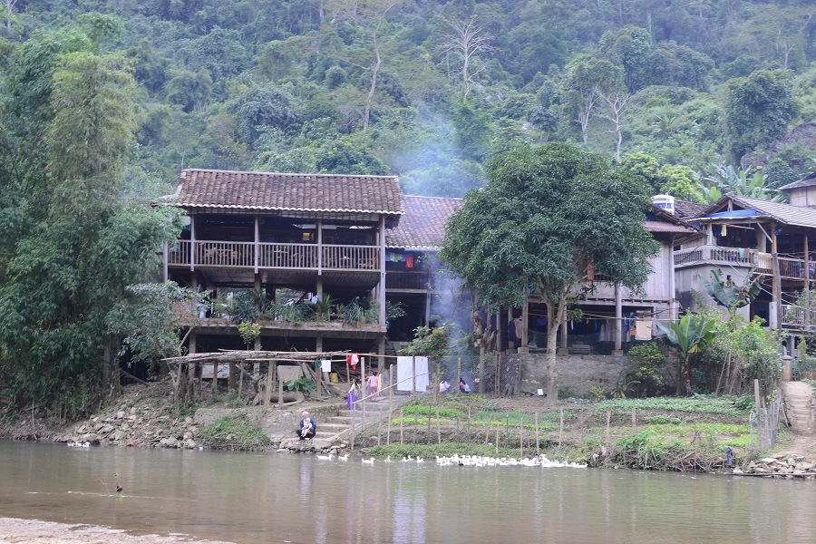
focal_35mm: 52
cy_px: 272
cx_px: 408
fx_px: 1190
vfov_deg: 25.8
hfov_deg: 37.9
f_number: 11
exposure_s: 1/15
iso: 200
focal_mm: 35
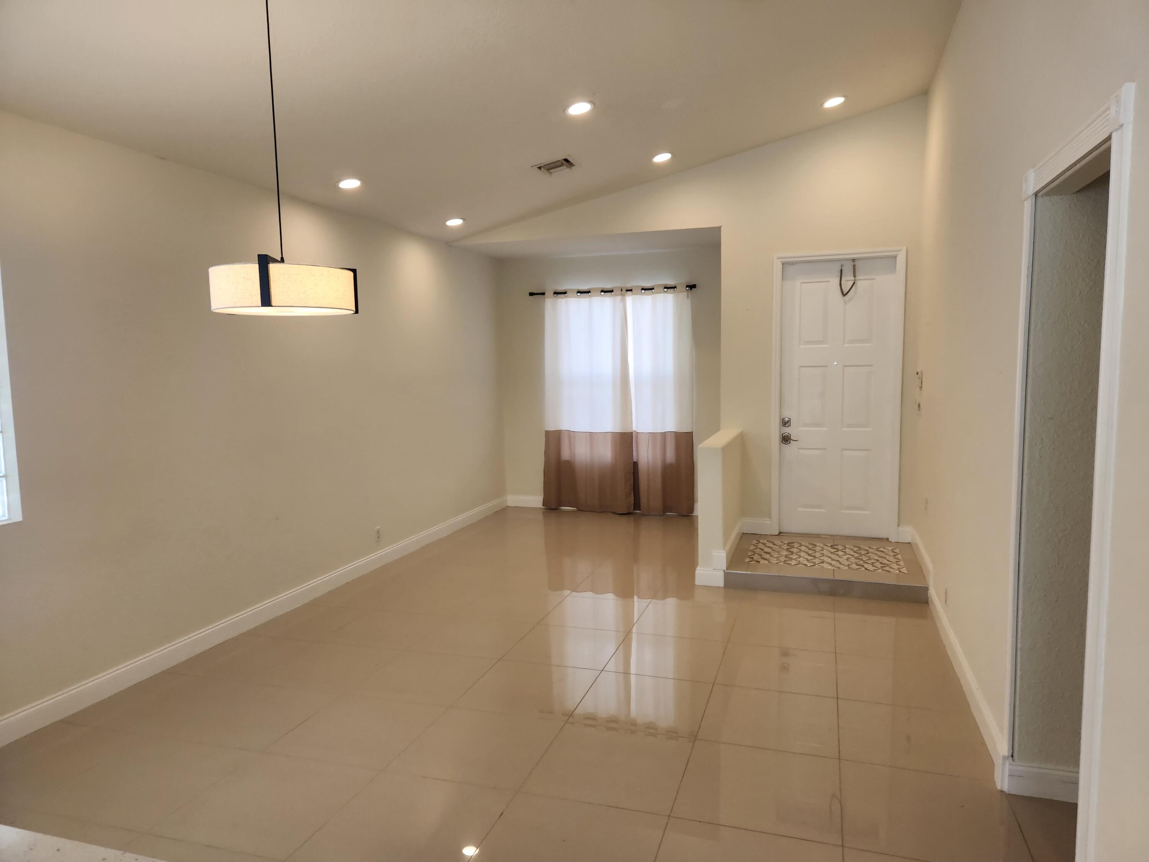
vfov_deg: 58.9
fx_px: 763
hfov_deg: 73.9
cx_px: 574
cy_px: 431
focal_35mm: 23
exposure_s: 1/180
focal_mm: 5.4
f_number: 1.8
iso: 100
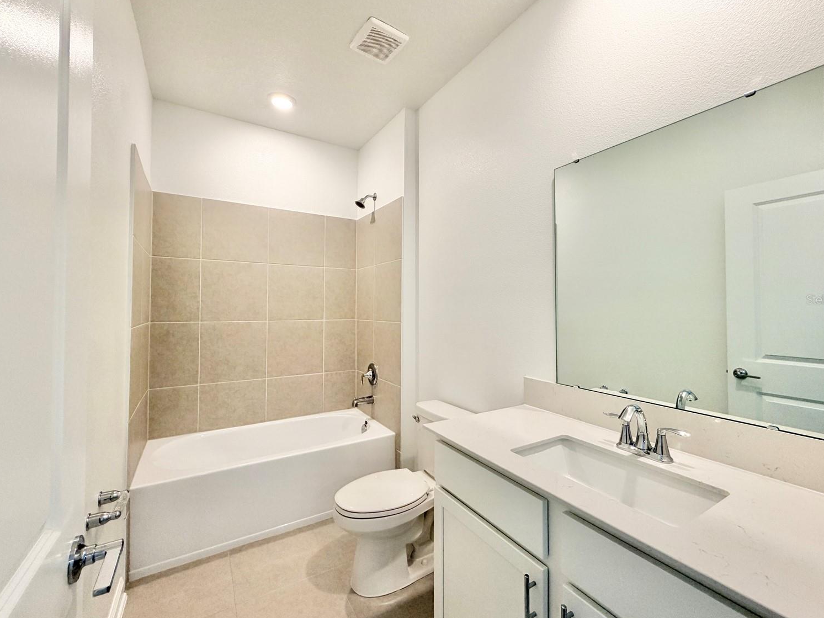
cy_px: 299
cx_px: 417
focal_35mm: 15
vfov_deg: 81.7
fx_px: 357
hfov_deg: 98.2
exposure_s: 1/120
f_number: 2.2
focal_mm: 2.22
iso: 160
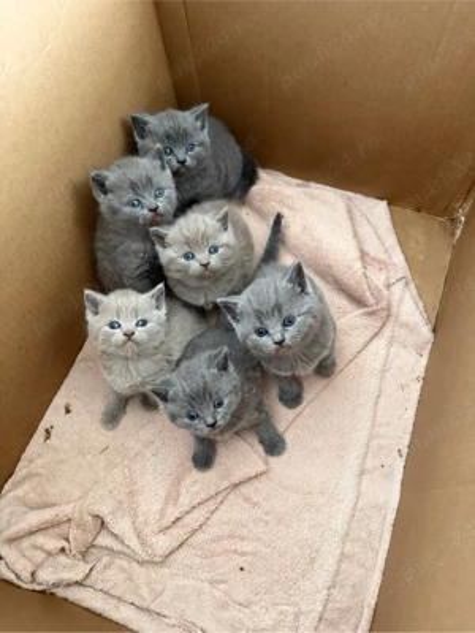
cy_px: 316
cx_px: 238
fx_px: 439
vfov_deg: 71.6
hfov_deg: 56.8
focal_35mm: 24
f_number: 1.78
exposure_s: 1/54
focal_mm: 6.76
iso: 800
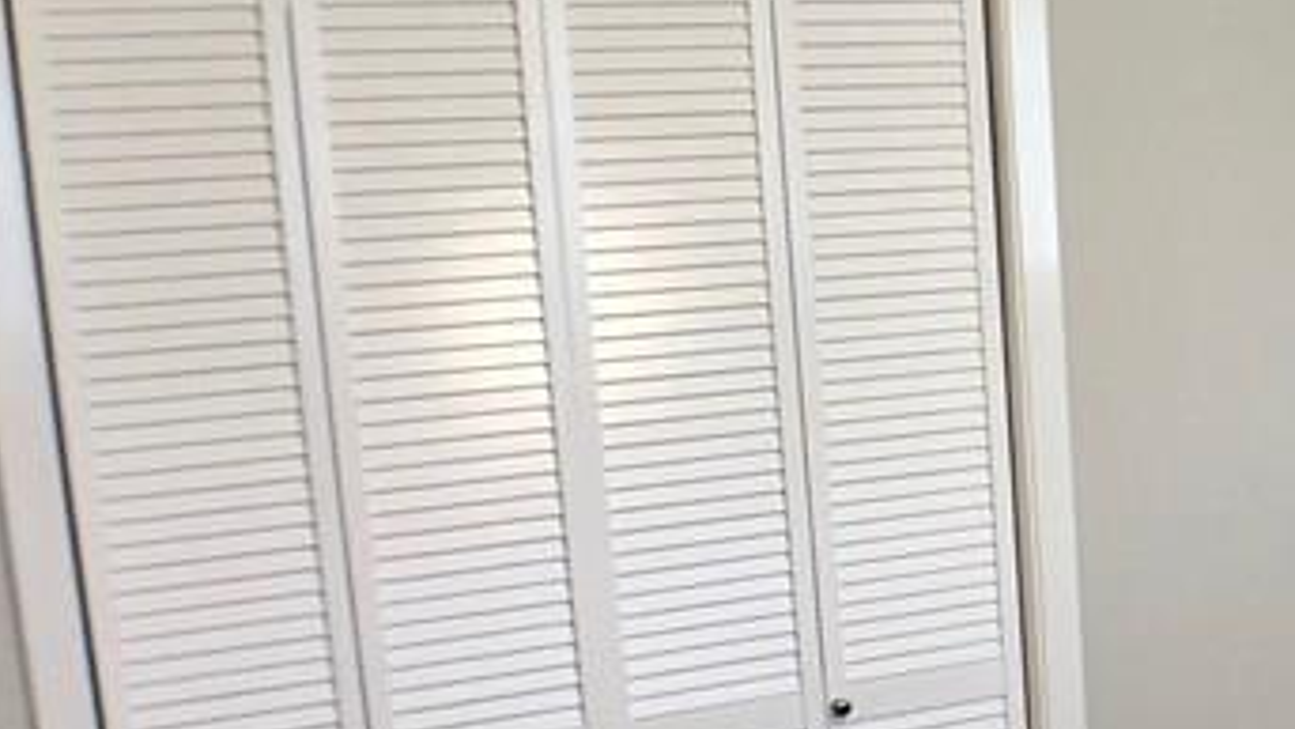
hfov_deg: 22.1
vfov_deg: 13.2
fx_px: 3125
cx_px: 1420
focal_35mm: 91
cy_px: 574
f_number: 1.8
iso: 32
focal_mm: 4
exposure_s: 1/24
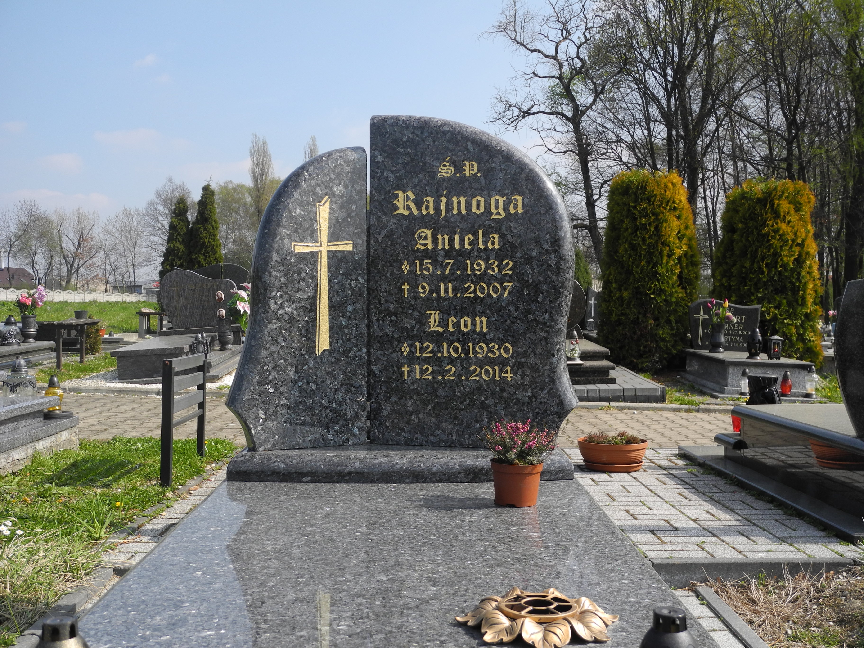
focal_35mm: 41
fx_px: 1023
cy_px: 324
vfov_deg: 35.1
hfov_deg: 45.8
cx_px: 432
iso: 100
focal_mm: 8.8
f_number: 3.2
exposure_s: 1/1000
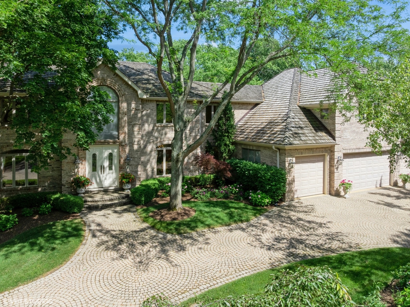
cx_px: 205
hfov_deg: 71.6
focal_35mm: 24
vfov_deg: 56.8
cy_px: 154
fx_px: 284
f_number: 8
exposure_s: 1/320
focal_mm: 12.29
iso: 200
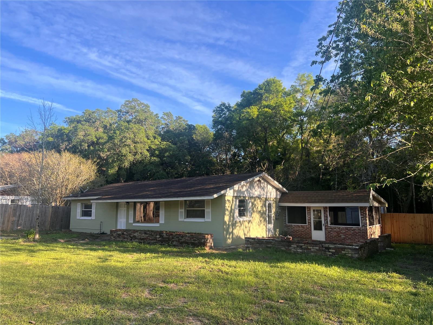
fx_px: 325
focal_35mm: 26
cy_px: 162
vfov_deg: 53.1
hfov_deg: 67.3
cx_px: 216
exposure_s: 1/1280
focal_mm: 5.7
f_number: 1.5
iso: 50
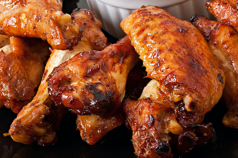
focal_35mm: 253
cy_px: 45
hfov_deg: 8.2
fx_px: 1669
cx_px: 115
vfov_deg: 5.4
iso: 100
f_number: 13
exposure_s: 1/200
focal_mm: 105
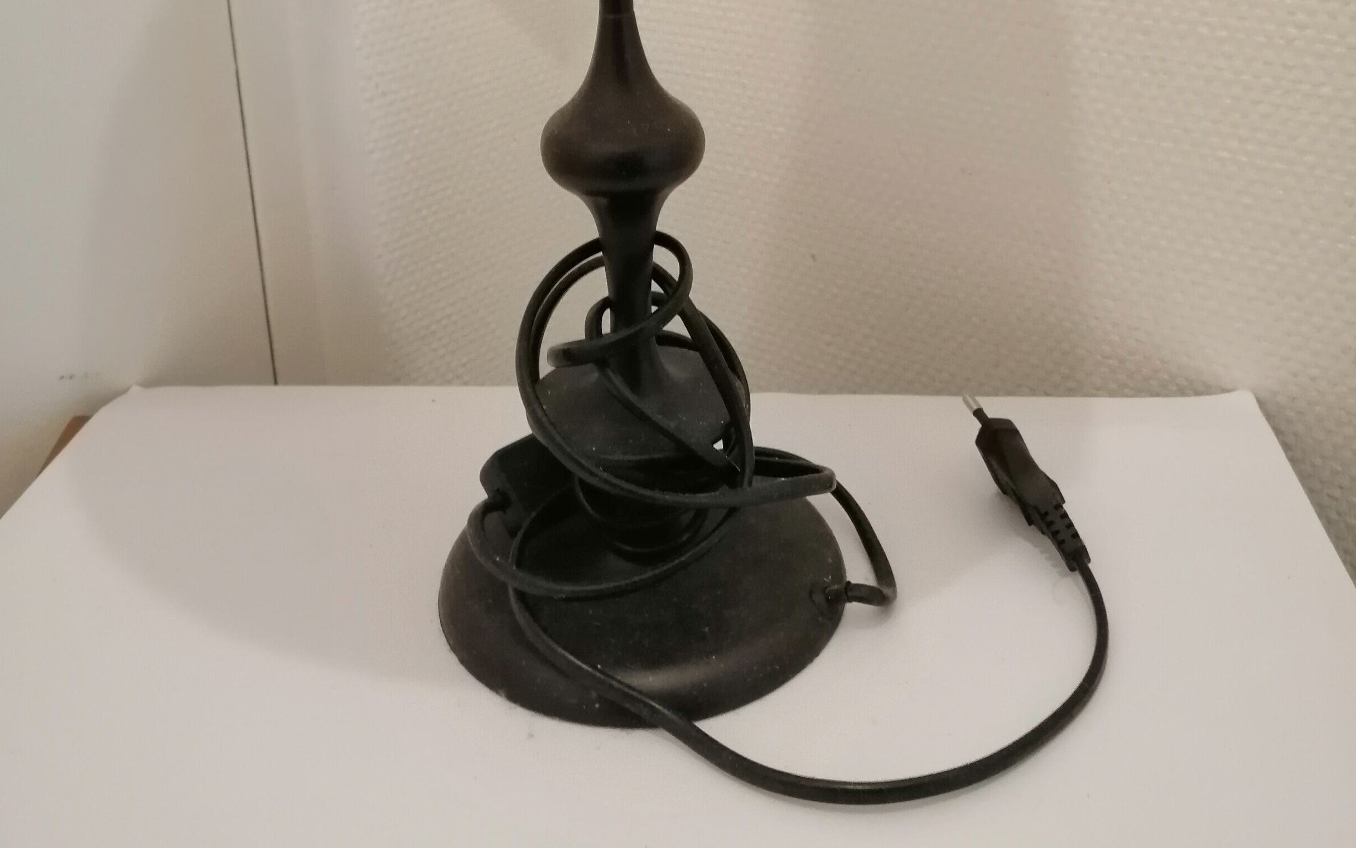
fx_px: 1368
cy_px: -21
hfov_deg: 52.7
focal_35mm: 37
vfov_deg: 31.5
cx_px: 675
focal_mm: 3.96
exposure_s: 1/33.3
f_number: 1.8
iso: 400
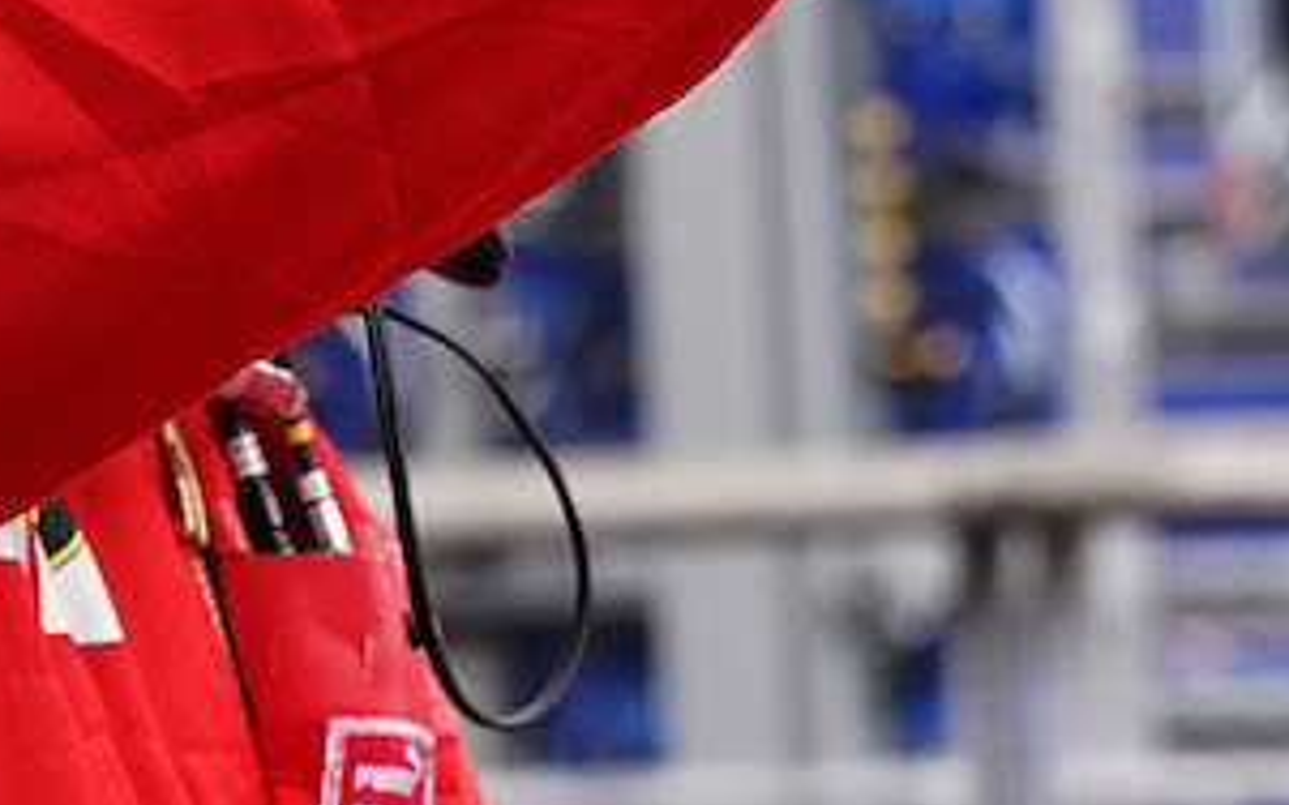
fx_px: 7270
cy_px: -668
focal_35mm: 207
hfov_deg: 10.1
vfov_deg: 6.2
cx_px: 34
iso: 800
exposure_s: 1/640
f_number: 4
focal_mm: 51
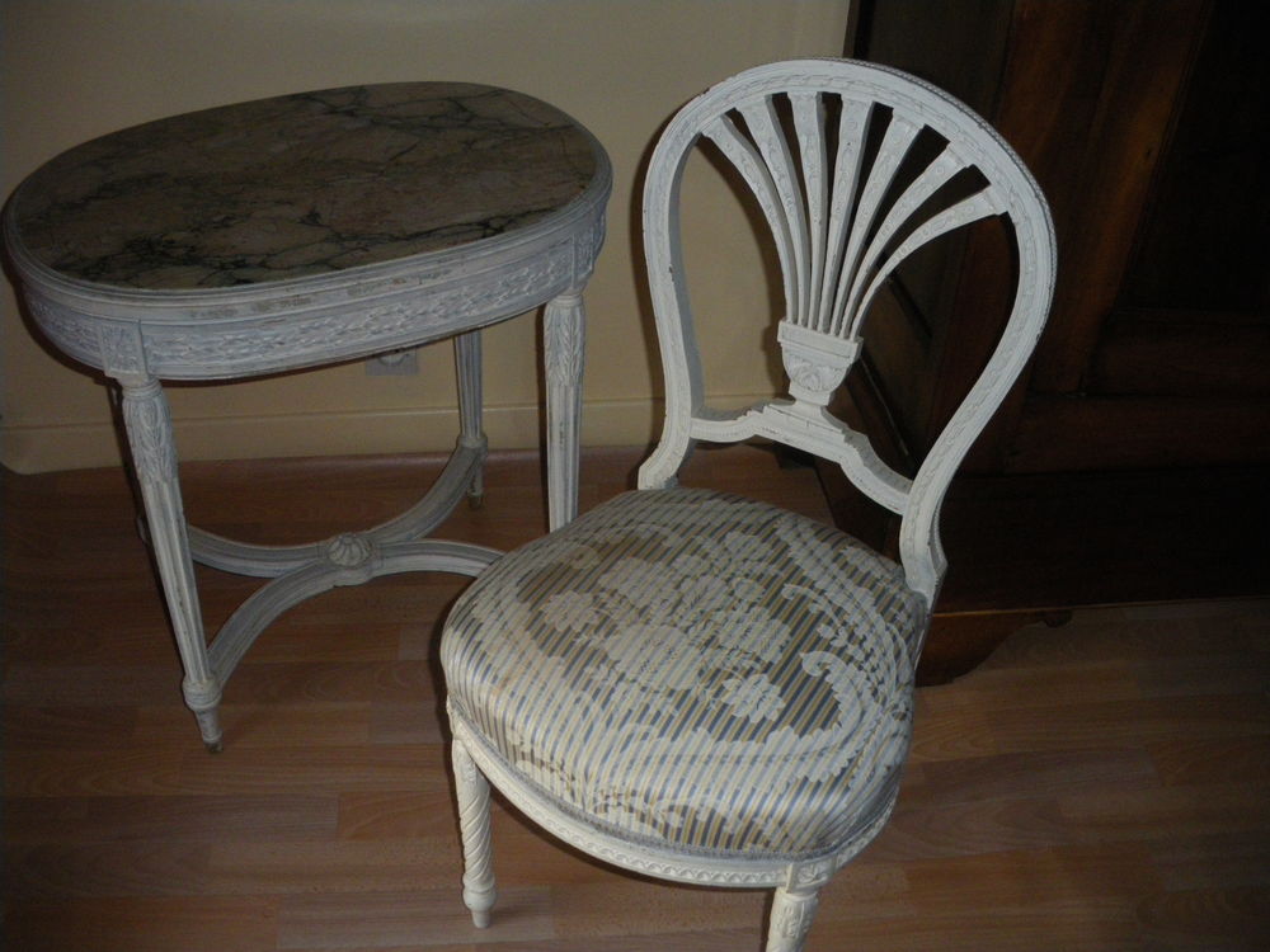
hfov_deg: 51.4
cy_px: 476
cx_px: 635
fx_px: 1321
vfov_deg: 39.7
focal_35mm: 36
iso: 400
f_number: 3.5
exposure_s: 1/50
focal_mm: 6.3
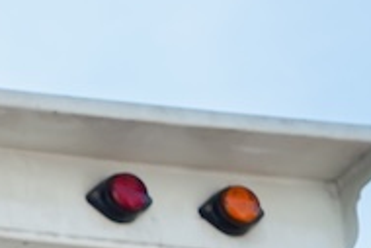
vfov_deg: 4.8
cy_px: 762
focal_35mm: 276
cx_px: -900
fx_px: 2846
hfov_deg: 6.5
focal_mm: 35
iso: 200
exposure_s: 1/400
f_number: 4.5
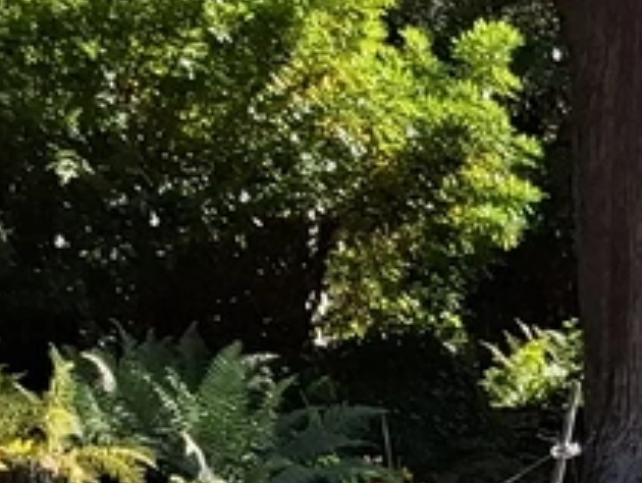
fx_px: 2599
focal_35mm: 140
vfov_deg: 8.8
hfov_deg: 11.1
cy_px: 1446
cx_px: 1672
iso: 50
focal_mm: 5.54
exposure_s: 1/878
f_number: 1.8
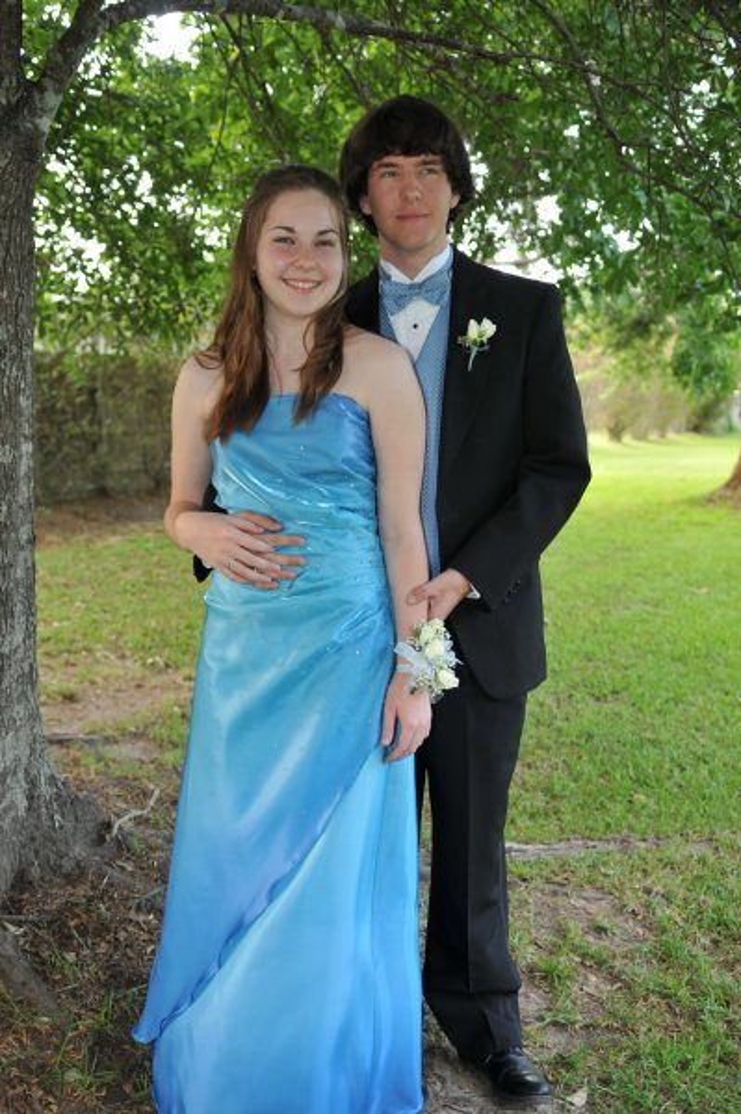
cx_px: 370
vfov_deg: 46.4
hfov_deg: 31.8
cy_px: 557
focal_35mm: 42
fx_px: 1299
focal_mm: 28
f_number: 2.8
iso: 200
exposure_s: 1/160
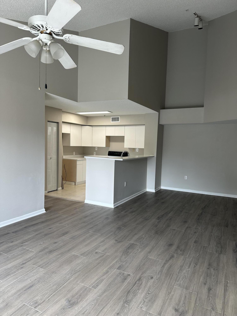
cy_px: 158
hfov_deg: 56.8
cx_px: 118
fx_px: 219
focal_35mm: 24
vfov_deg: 71.6
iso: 80
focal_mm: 6.86
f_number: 1.78
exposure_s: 1/120
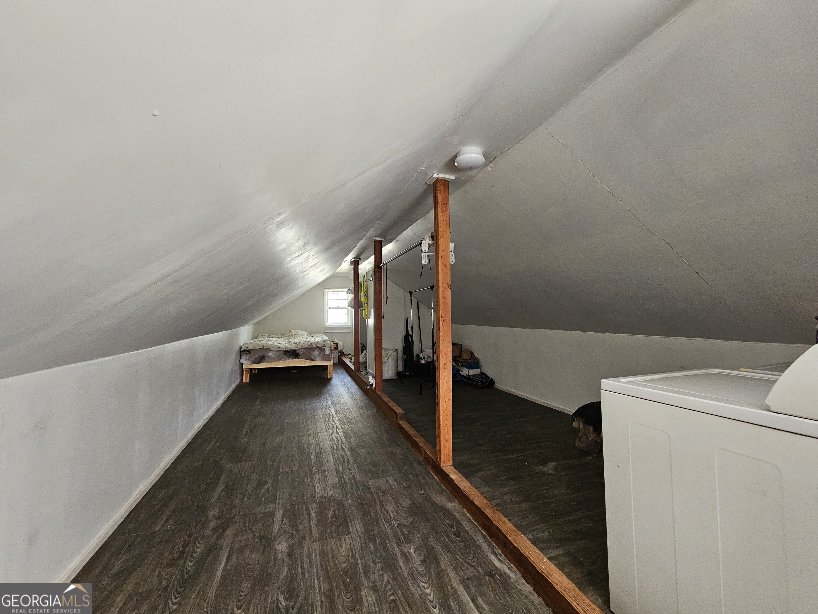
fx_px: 307
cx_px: 409
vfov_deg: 89.9
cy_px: 307
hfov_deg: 106.2
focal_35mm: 13
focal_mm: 2.2
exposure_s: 1/77.4
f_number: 2.2
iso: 500
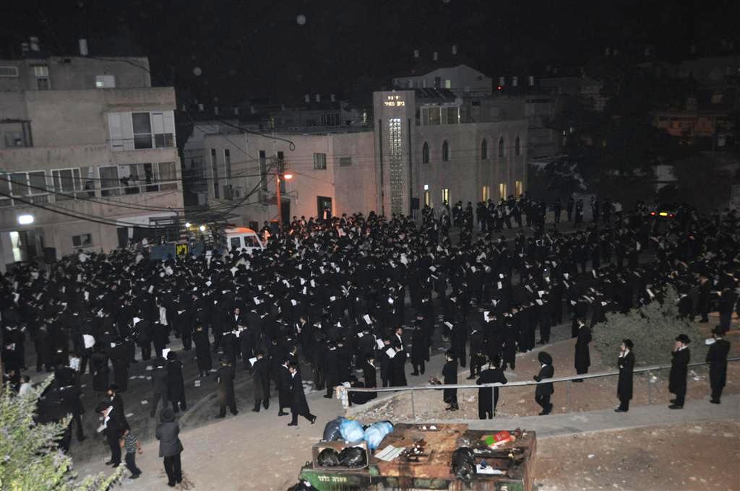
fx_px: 677
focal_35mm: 33
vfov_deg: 39.9
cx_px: 370
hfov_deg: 57.3
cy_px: 246
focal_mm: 22
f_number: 4
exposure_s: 1/60
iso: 800
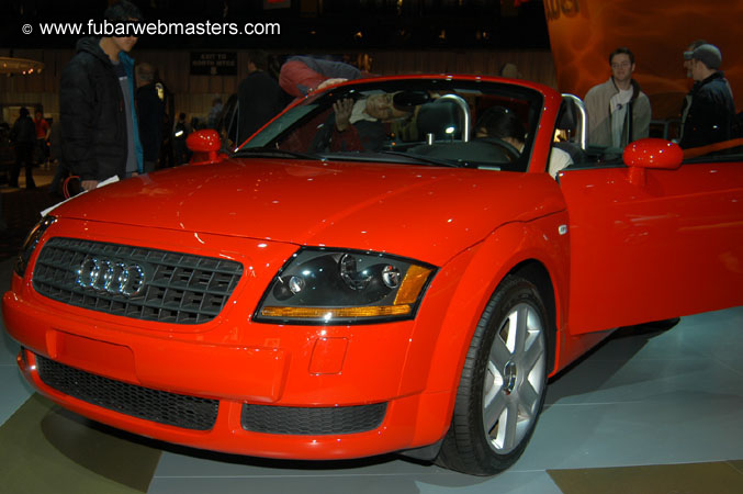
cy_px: 247
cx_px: 372
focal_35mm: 36
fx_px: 742
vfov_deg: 36.8
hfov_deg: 53.2
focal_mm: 24
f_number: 5
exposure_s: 1/60
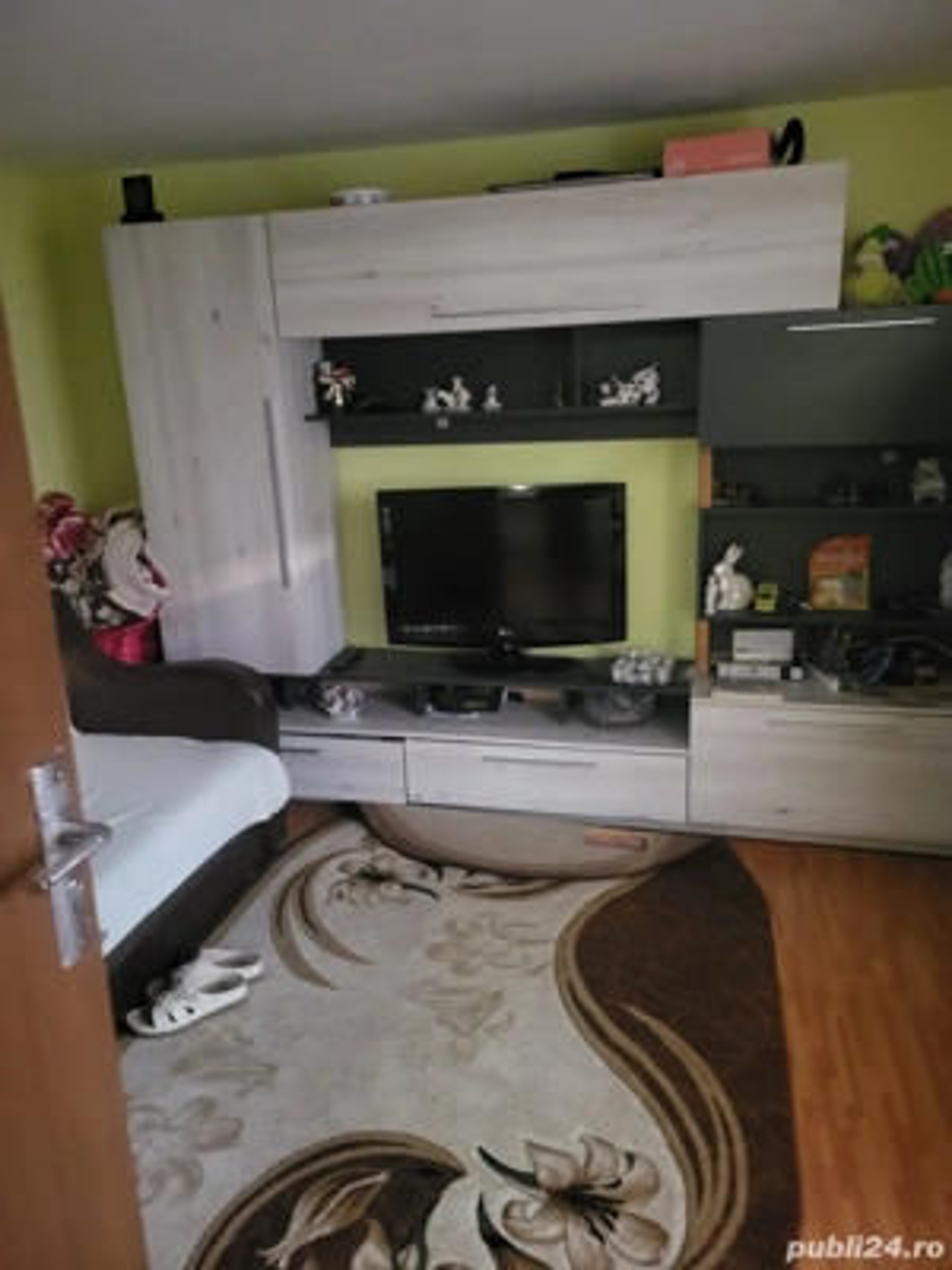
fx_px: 953
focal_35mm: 26
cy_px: 635
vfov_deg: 67.3
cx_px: 476
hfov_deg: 53.1
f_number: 1.8
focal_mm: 5.4
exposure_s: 1/20
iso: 1600
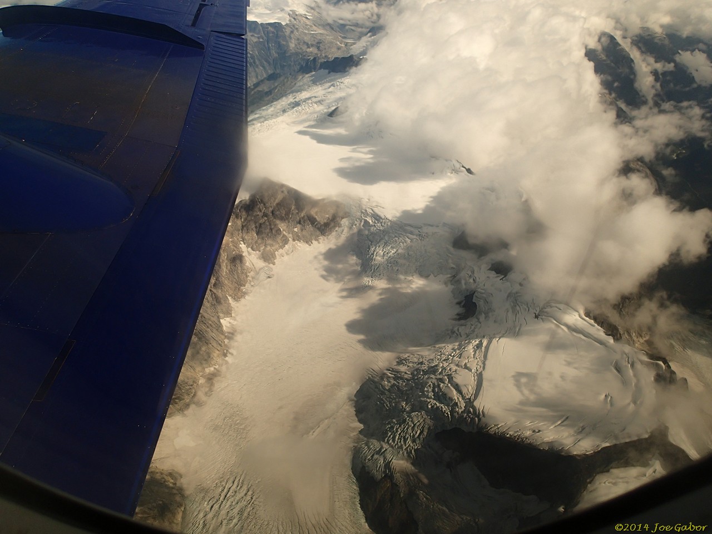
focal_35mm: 25
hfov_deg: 69.4
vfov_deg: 54.9
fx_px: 514
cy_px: 267
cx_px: 356
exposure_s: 1/250
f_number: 2.8
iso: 100
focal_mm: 4.5
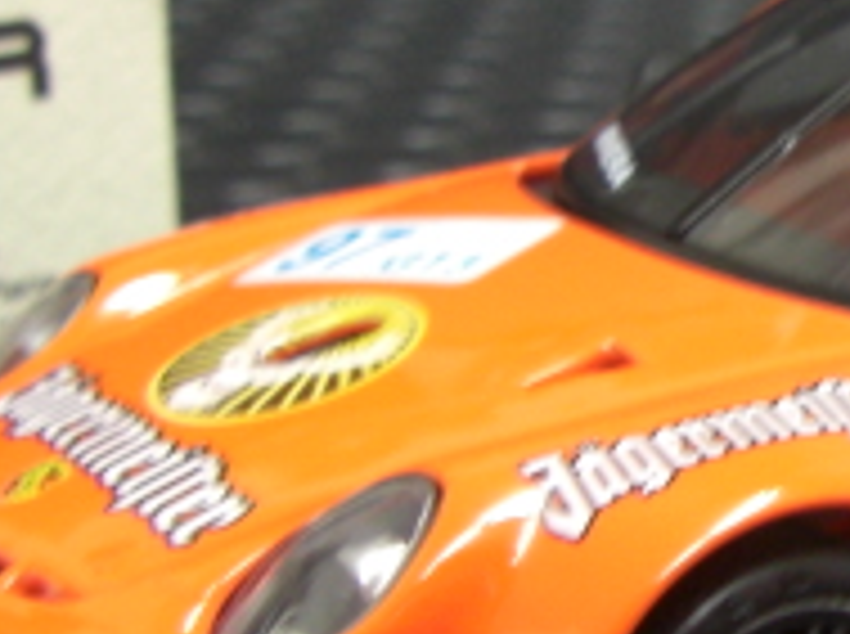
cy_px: 373
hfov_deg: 15.0
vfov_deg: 11.5
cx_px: 913
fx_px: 3162
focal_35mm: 129
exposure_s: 1/15
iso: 200
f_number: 3.4
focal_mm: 6.3
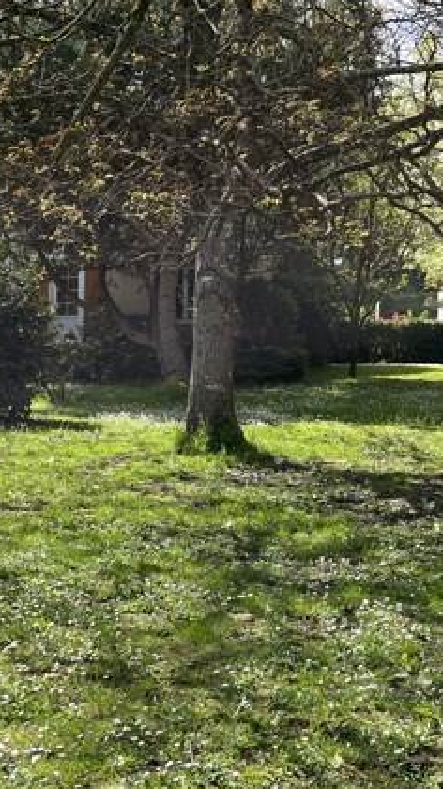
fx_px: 1129
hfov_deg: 21.5
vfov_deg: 38.5
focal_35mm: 54
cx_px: 11
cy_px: 349
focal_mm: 5.1
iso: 50
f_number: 1.6
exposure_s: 1/1558
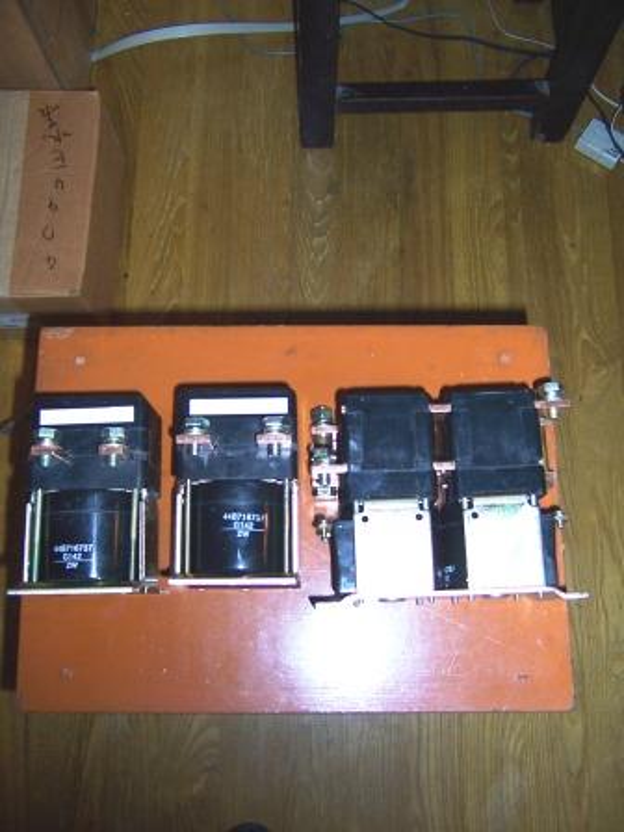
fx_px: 793
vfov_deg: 55.4
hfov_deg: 42.9
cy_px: 416
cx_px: 312
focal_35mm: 33
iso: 80
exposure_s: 1/60
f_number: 2.8
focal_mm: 5.5
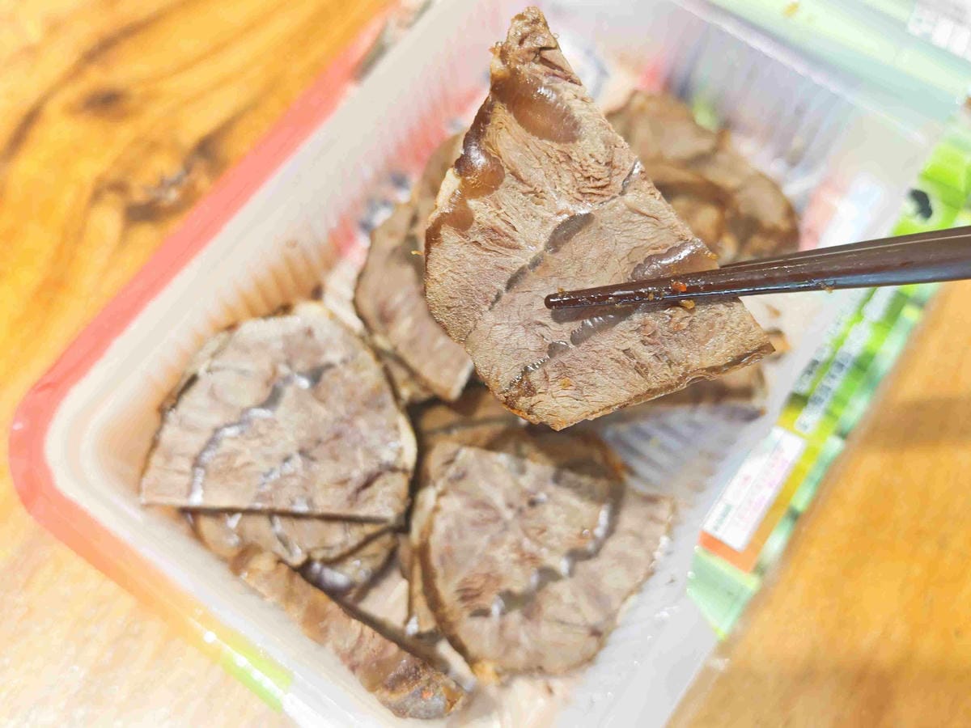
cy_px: 364
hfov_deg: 50.1
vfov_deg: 38.7
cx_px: 486
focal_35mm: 37
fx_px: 1038
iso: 352
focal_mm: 8.72
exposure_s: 1/60
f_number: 2
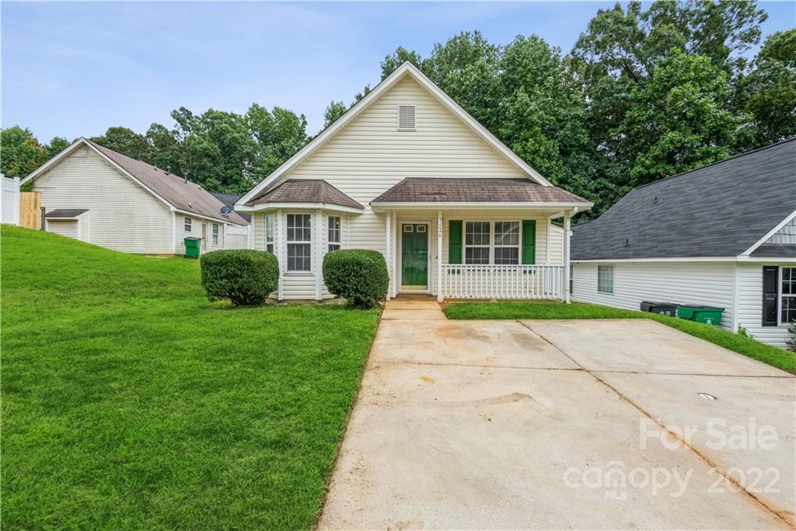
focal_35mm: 16
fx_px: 354
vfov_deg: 73.8
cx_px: 398
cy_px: 266
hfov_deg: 96.7
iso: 320
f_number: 11
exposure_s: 1/200
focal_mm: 16
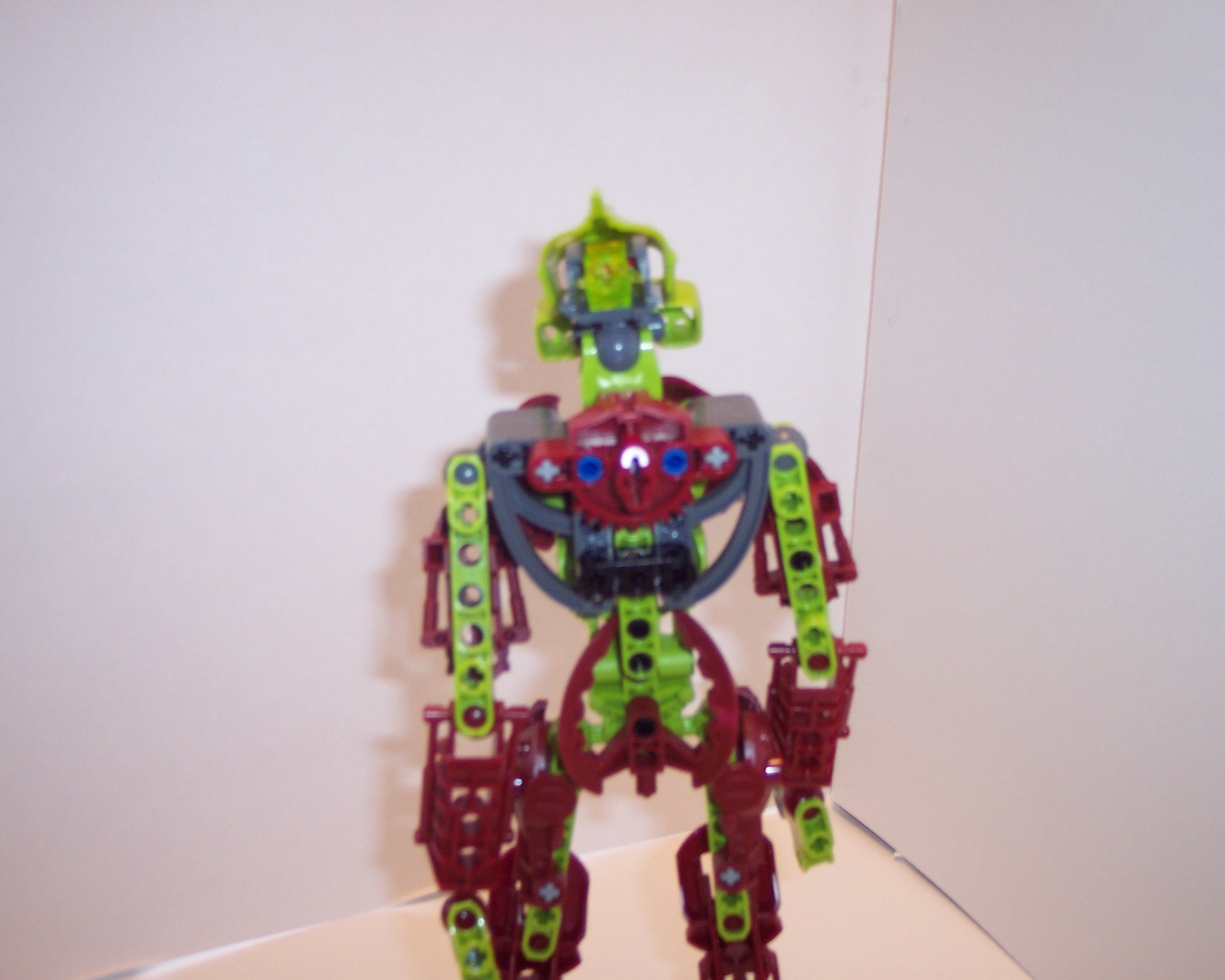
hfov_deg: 45.8
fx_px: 1450
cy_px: 488
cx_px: 644
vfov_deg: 37.3
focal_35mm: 40
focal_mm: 8
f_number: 2.8
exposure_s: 1/45
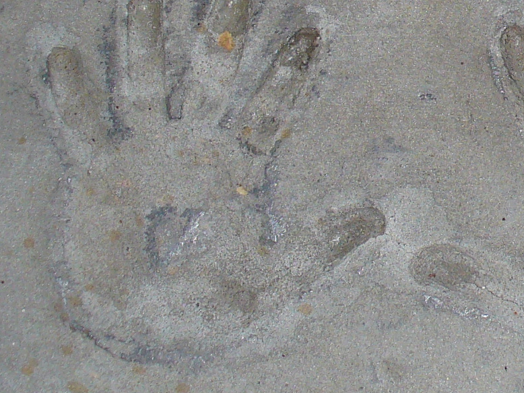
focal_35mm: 134
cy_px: 5
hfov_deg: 14.1
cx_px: 685
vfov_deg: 11.0
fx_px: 2028
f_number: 2.8
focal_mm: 6.1
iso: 100
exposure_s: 1/30
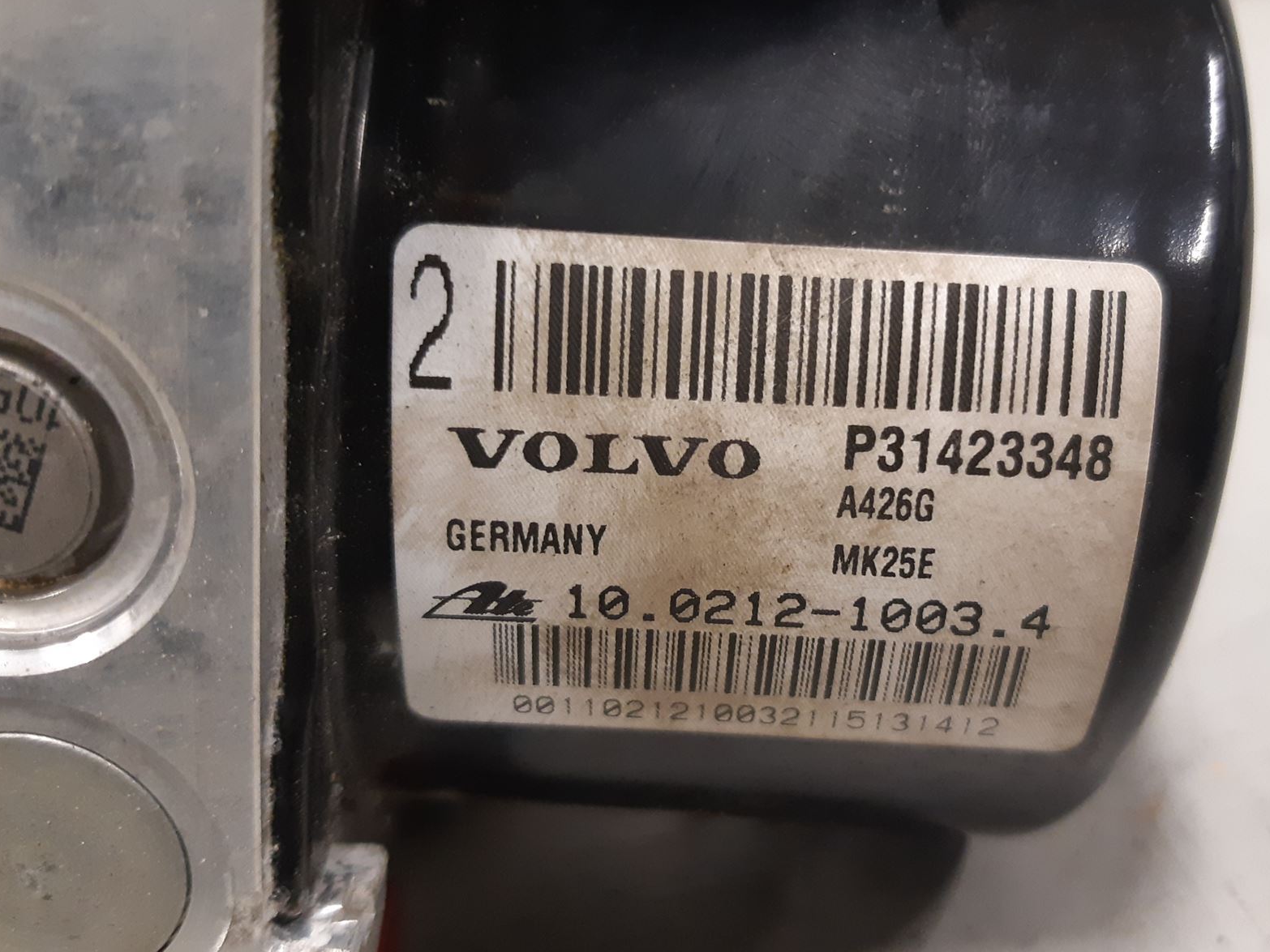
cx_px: 721
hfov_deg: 53.8
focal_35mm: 34
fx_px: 1248
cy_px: 459
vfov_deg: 41.8
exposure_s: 1/33
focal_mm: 3.93
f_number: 1.7
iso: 250
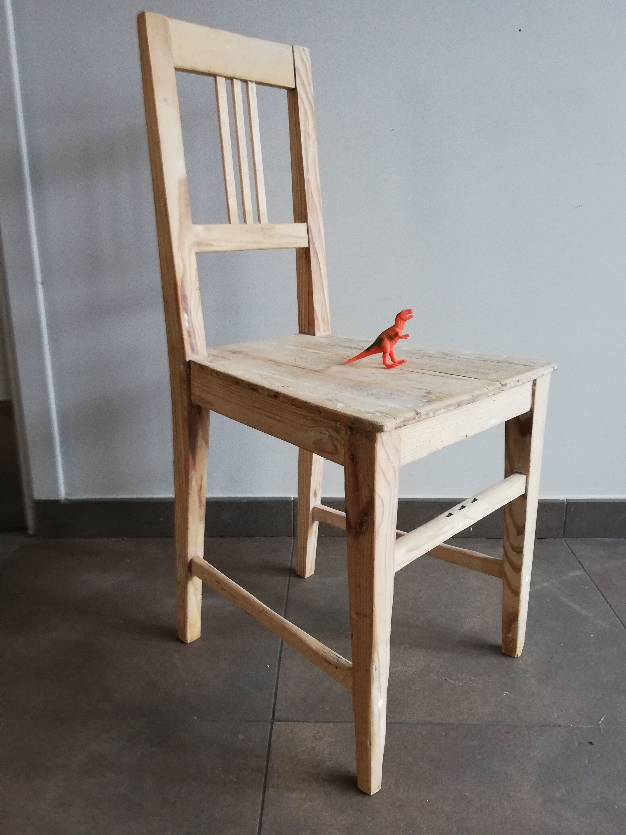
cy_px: 418
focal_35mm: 29
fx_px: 699
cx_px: 313
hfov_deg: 48.2
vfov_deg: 61.7
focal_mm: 3.81
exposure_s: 1/33.3
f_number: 2.2
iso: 320
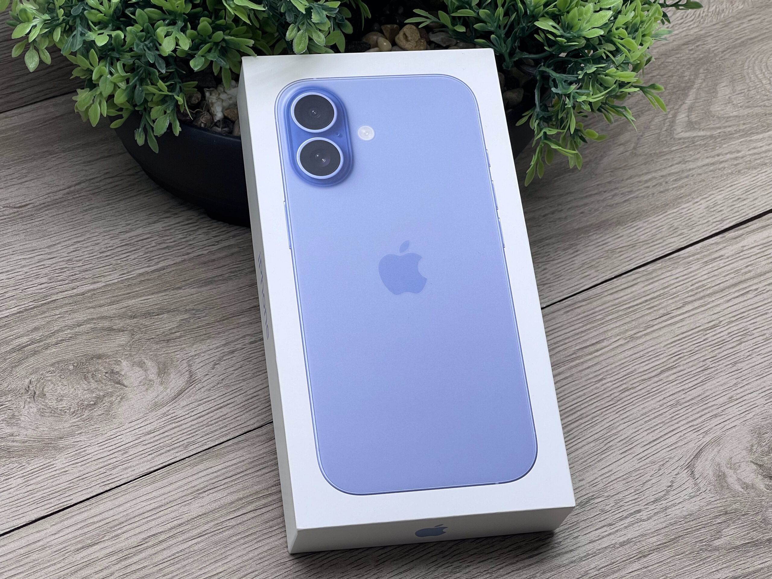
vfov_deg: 19.1
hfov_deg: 25.3
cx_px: 386
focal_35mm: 77
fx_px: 1717
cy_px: 290
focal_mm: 9
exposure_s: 1/100
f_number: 2.8
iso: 40
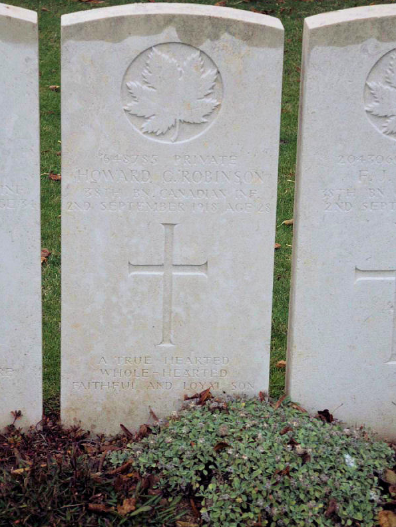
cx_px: 198
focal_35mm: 123
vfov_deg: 16.0
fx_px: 1876
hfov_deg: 12.1
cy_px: 263
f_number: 3.5
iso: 100
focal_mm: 30.87
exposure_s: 1/500
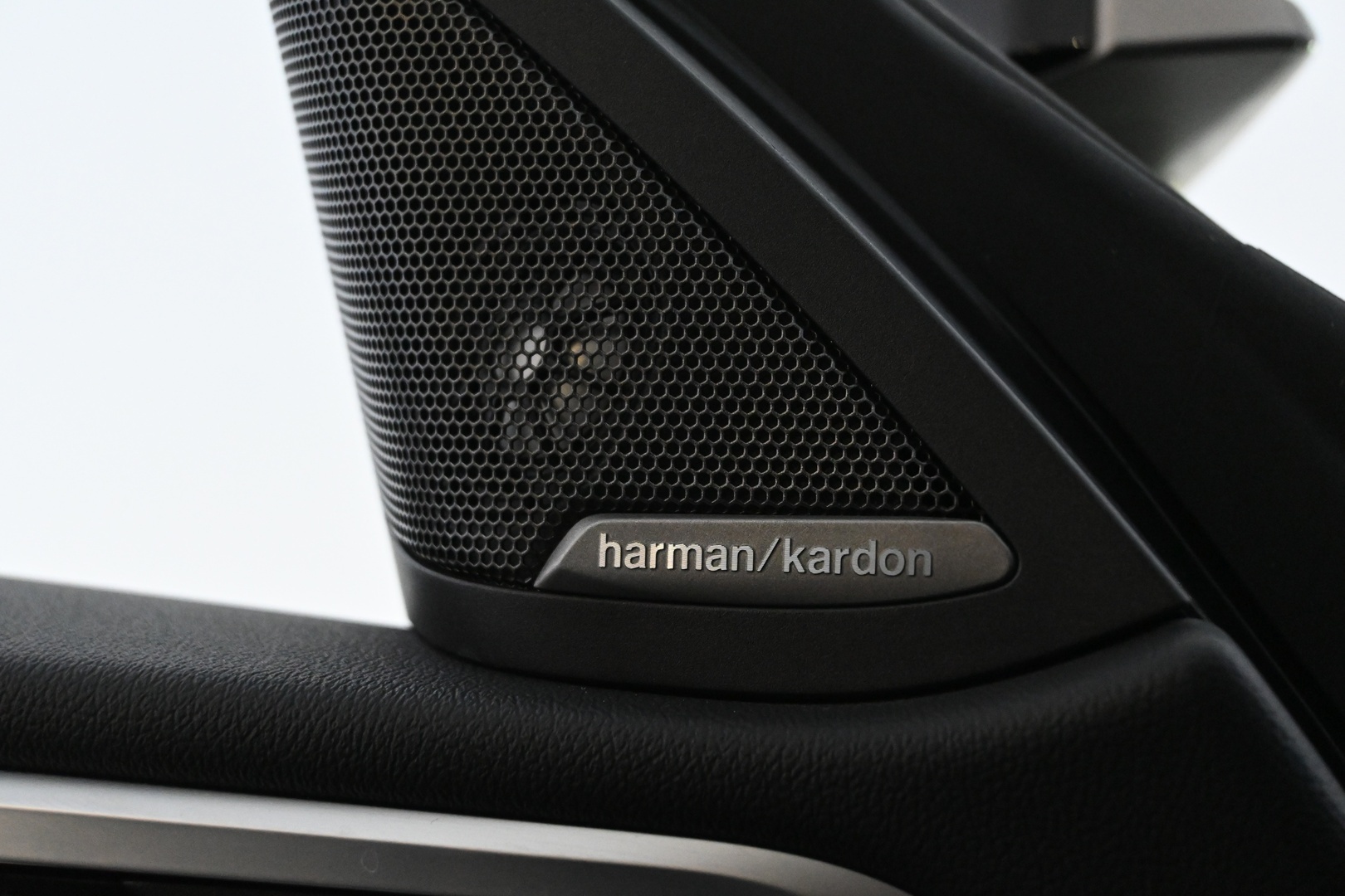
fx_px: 2241
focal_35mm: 60
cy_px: 448
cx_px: 672
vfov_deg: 22.6
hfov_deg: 33.4
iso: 5000
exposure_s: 1/60
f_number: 5.6
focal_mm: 40
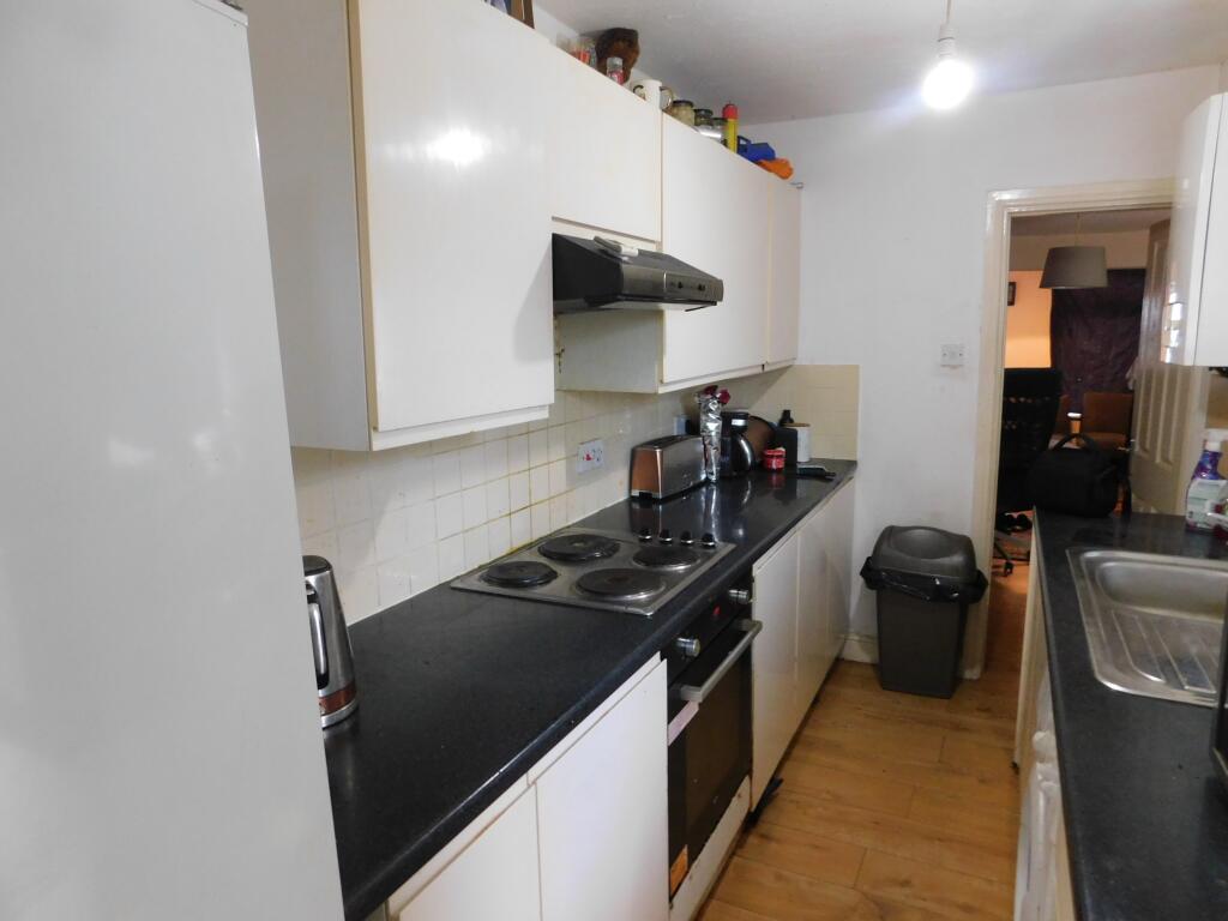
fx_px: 816
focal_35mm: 23
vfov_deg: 58.9
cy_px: 460
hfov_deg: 73.9
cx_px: 614
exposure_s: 1/20
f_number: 3
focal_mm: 4
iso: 400
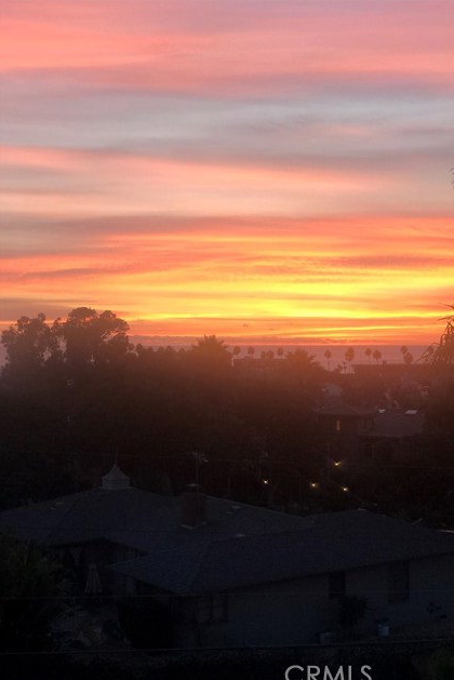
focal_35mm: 55
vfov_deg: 36.2
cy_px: 345
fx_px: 1039
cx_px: 255
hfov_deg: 24.6
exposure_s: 1/60
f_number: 2.4
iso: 64
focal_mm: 6
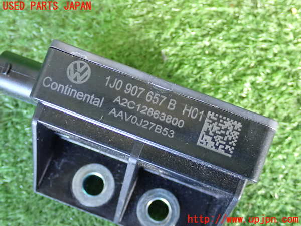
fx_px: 470
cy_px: 113
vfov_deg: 27.0
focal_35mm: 54
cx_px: 150
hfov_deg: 35.5
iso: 1250
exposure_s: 1/25
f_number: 3.3
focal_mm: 9.65
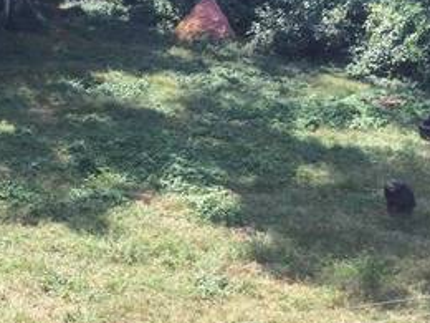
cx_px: -40
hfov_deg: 23.5
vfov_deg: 18.9
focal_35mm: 78
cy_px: 173
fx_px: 969
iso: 32
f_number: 2.2
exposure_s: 1/533
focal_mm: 4.15
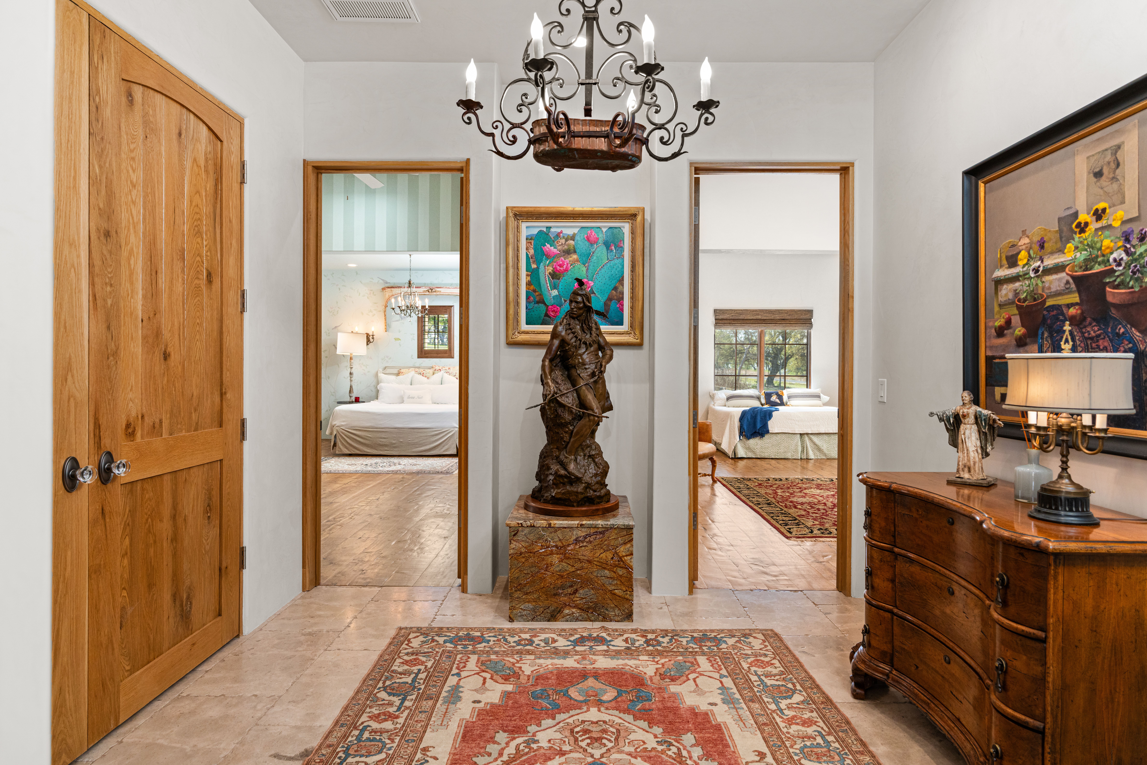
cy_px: 382
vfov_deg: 64.6
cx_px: 574
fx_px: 605
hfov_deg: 86.9
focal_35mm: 19
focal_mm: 19
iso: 400
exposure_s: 1/25
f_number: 2.8
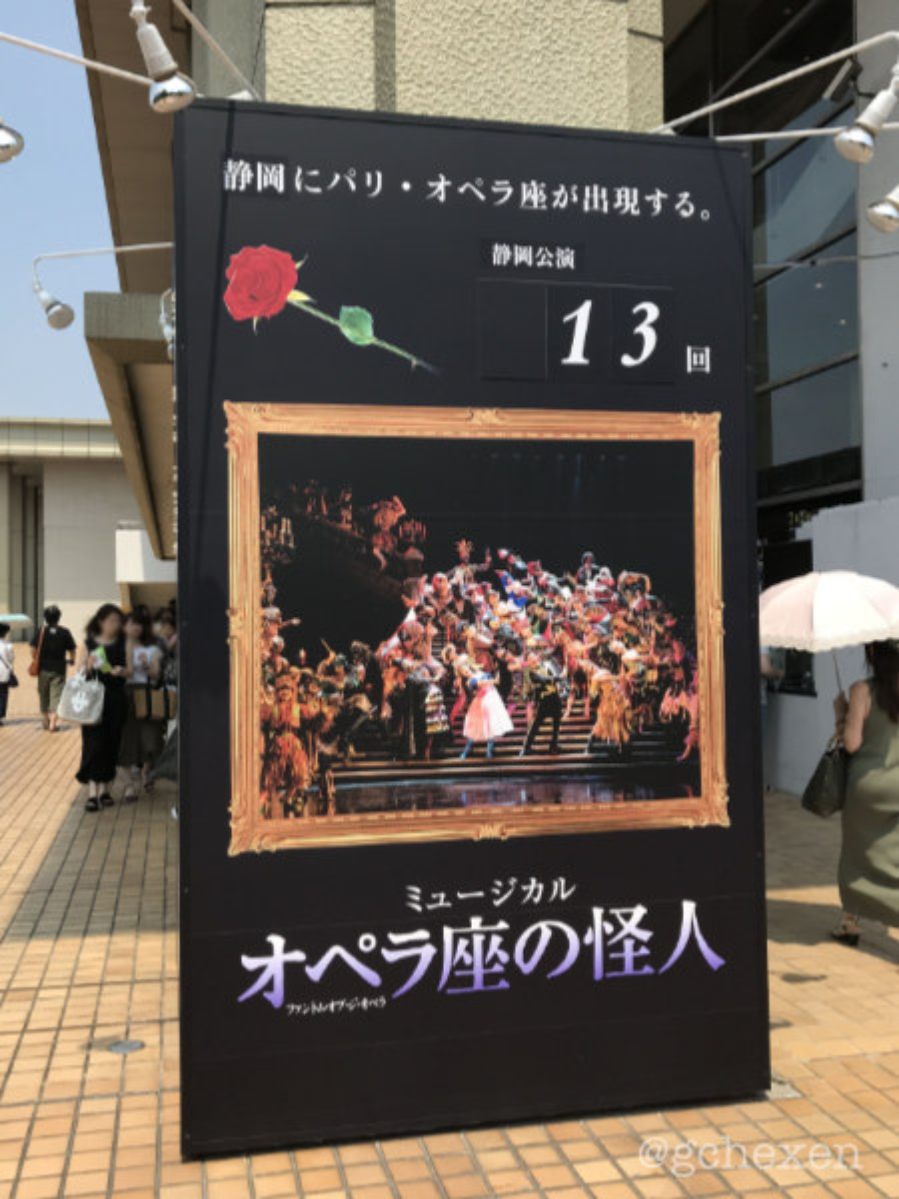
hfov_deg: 49.7
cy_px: 600
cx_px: 450
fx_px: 970
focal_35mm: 28
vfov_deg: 63.4
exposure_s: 1/2083
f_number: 1.8
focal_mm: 3
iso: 20
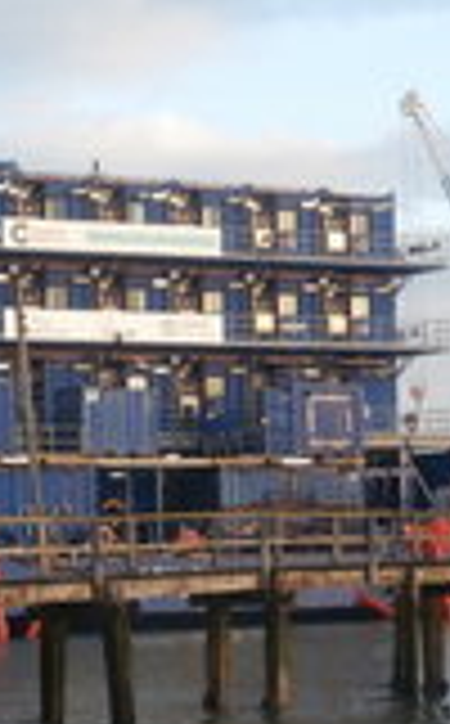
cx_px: 81
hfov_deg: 10.5
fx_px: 2444
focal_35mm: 124
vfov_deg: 16.8
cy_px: 454
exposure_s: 1/80
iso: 100
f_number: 4.2
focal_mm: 8.29
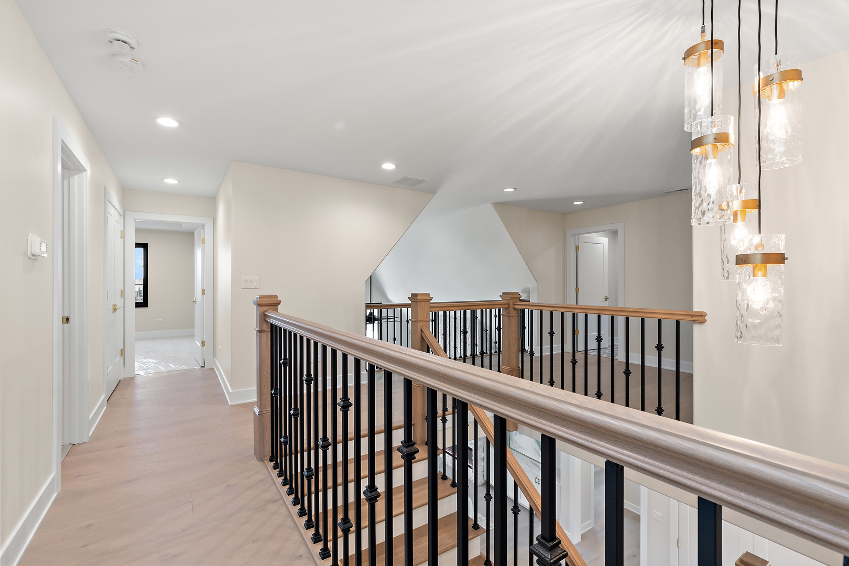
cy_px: 283
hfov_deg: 100.4
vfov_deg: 77.3
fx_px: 354
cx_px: 424
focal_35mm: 15
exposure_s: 1/5
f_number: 9
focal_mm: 10
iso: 250
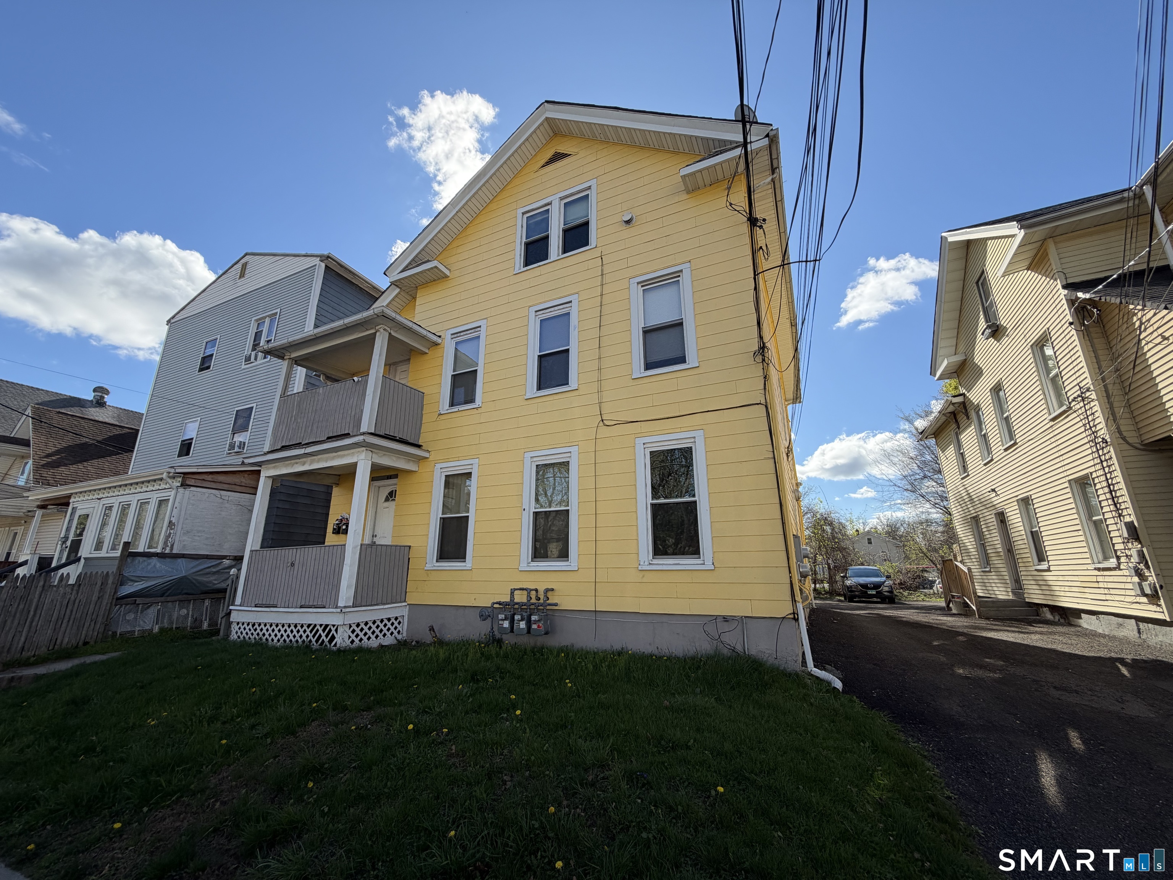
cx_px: 586
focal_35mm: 14
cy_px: 440
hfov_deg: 102.1
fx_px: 474
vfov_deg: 85.7
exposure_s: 1/770
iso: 32
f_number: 2.2
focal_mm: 2.22
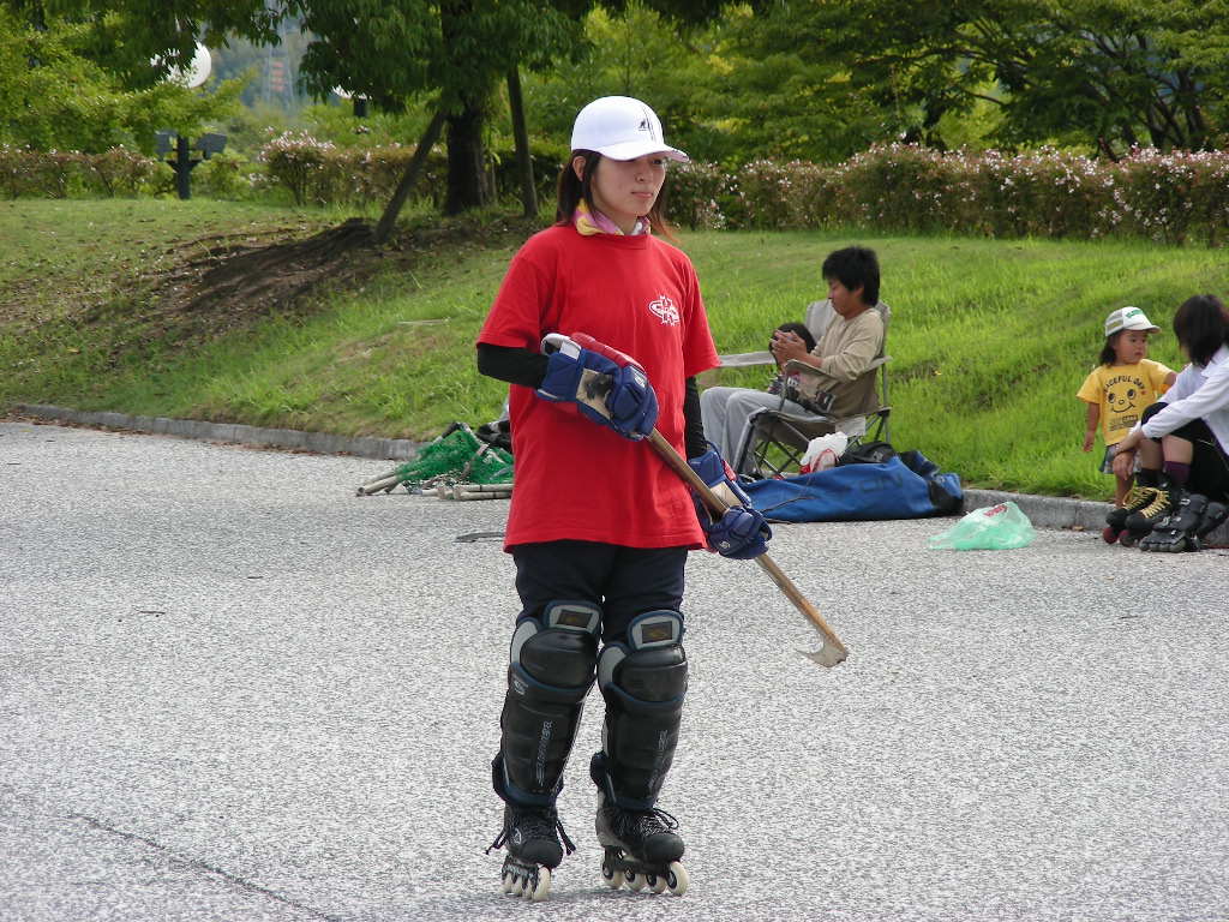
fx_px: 8166
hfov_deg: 8.6
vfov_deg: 6.5
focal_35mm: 230
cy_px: 461
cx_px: 614
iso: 50
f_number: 4
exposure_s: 1/241
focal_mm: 38.3
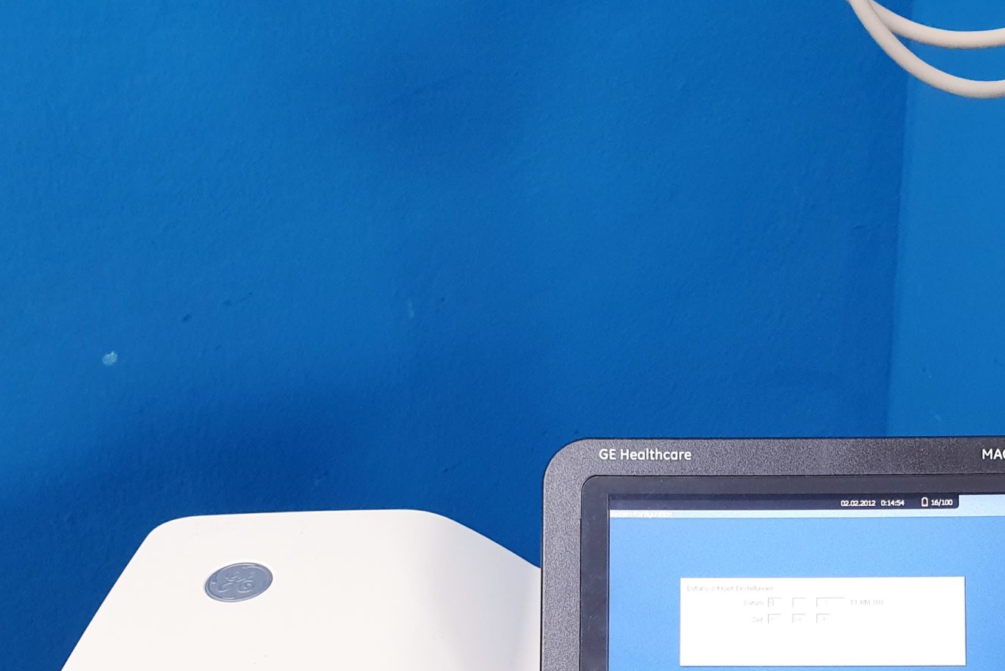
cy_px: 720
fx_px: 1452
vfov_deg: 24.4
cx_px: 744
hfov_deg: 37.3
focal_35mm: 52
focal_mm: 4.3
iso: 160
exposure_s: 1/50
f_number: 2.4
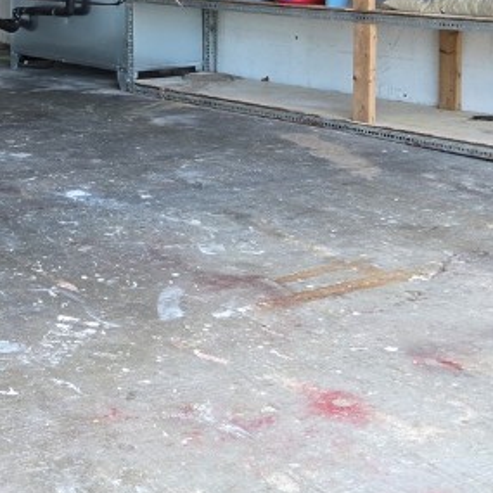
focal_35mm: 73
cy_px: -12
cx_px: -57
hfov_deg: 22.3
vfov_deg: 22.7
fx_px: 1176
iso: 80
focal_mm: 5.4
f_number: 1.8
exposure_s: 1/180
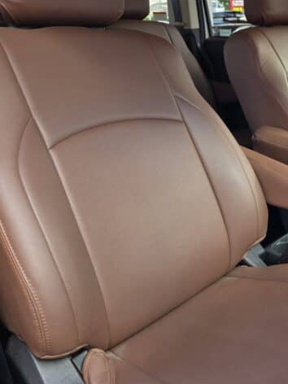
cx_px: 286
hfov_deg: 33.7
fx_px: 433
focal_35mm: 39
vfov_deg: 47.6
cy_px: 154
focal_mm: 5.4
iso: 80
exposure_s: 1/180
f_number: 1.8
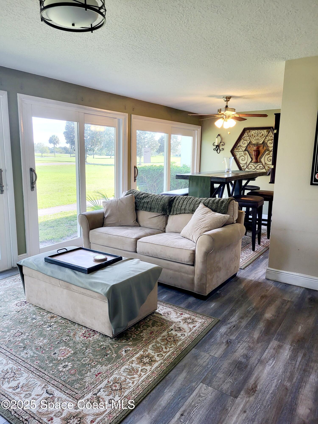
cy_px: 212
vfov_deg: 67.3
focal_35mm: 26
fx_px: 318
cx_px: 159
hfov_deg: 53.1
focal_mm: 5.4
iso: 100
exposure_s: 1/120
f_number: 1.8
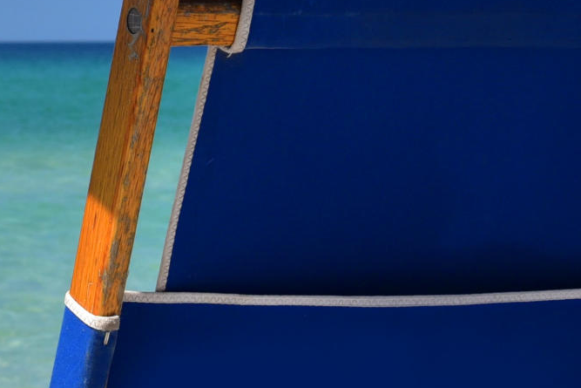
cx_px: -405
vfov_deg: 6.9
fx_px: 3196
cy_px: -54
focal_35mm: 198
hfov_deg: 9.9
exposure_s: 1/500
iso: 250
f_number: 11
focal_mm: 44
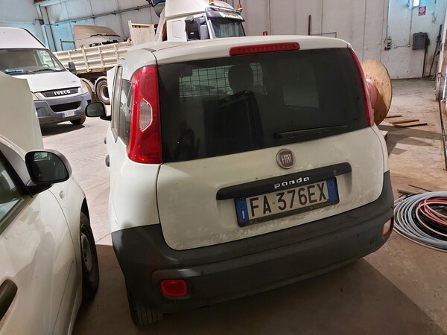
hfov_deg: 71.6
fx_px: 310
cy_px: 168
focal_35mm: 24
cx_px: 224
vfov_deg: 56.8
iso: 500
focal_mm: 5.23
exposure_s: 1/25
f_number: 1.8
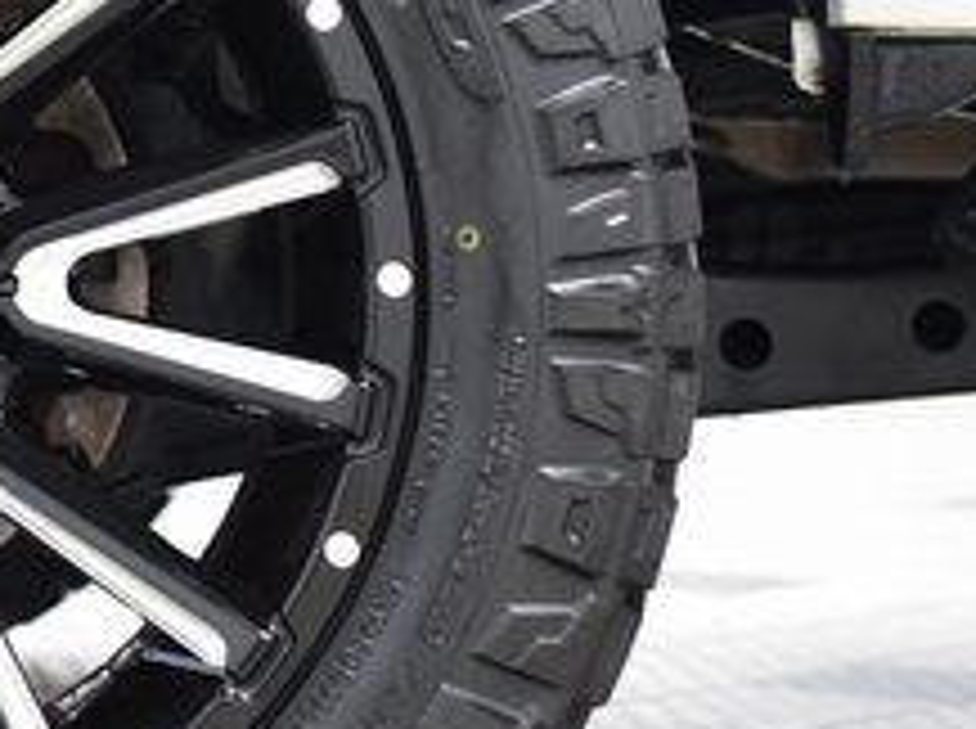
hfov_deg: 10.9
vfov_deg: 8.3
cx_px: -225
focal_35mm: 179
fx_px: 5039
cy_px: 241
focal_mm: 42
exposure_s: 1/50
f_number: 2.8
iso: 1600
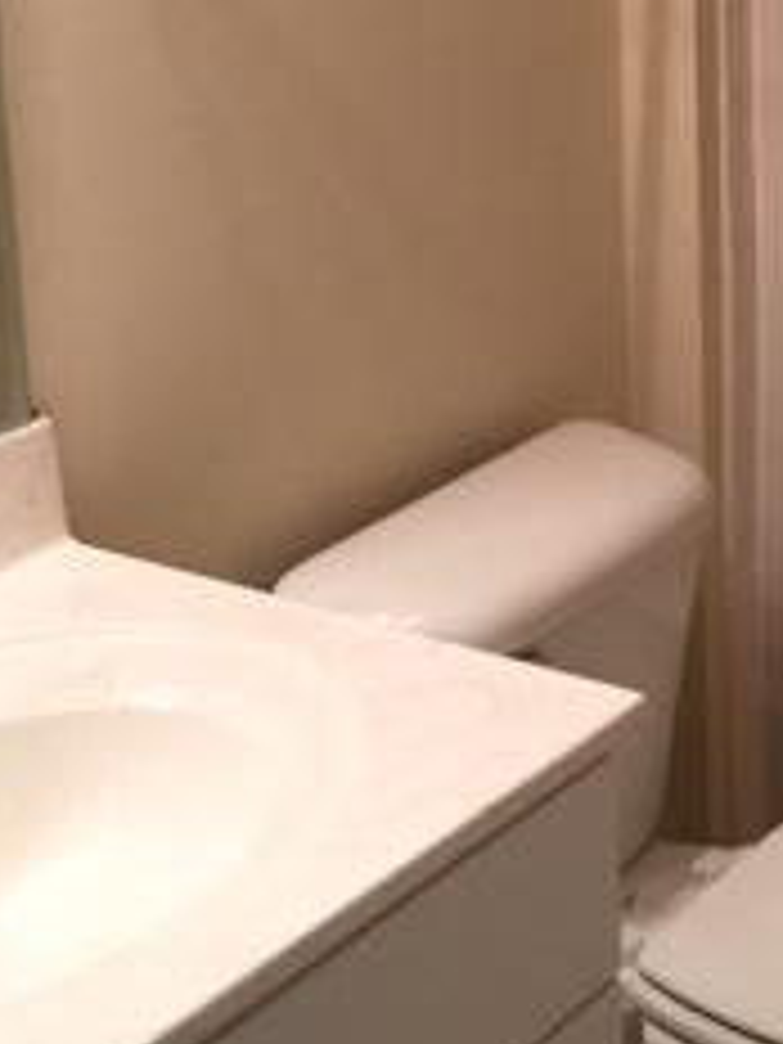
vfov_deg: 23.9
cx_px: 747
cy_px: 140
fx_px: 2413
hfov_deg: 18.1
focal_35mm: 80
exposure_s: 1/30
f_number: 2.2
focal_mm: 4.15
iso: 40
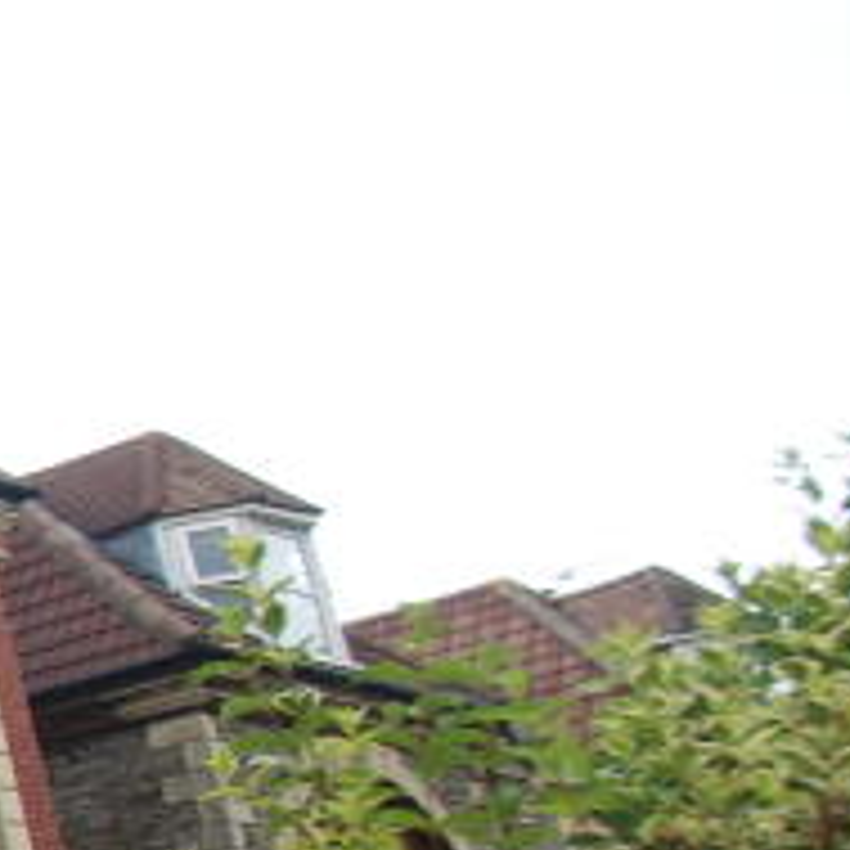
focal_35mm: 69
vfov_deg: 24.4
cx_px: -1385
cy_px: 735
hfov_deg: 13.5
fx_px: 1917
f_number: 5.6
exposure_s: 1/50
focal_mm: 10
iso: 100
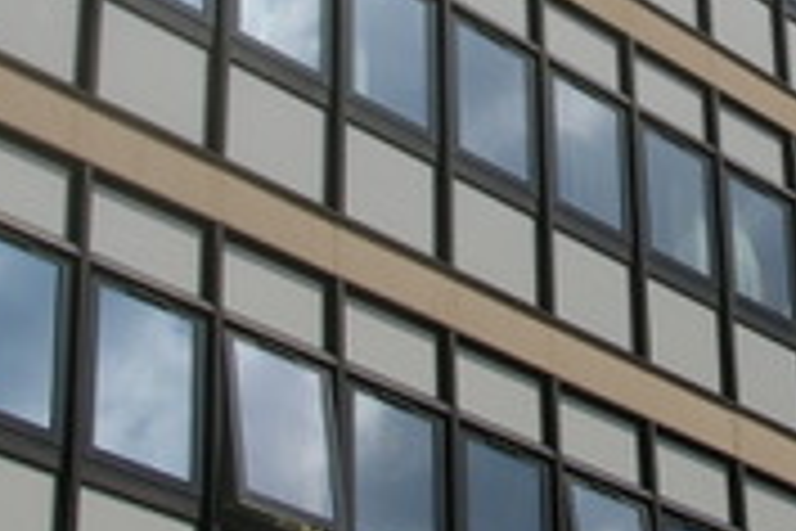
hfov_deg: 15.5
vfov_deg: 10.3
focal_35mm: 130
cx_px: 800
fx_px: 2874
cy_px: -144
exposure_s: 1/750
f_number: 9.5
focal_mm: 24
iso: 200
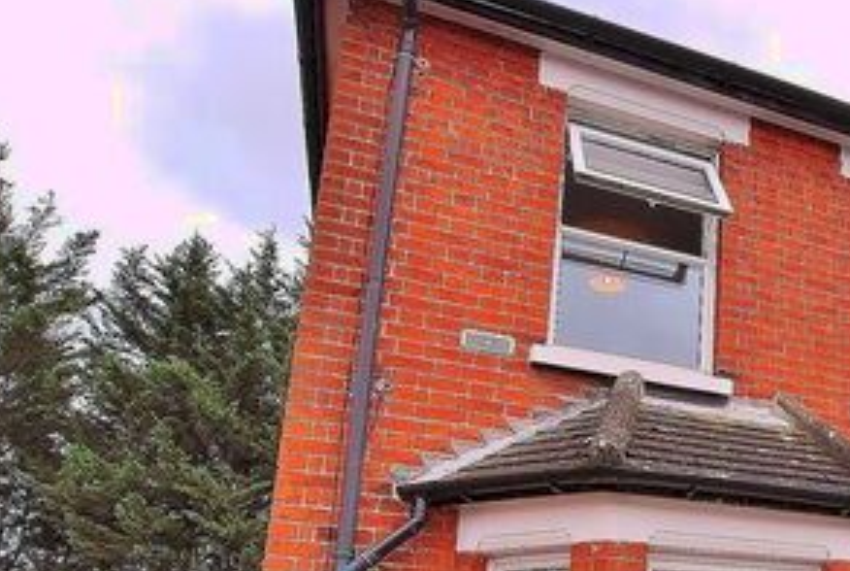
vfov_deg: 34.7
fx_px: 852
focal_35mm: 36
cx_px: 844
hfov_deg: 45.1
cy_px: 524
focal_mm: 10
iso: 100
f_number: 6.3
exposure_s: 1/160
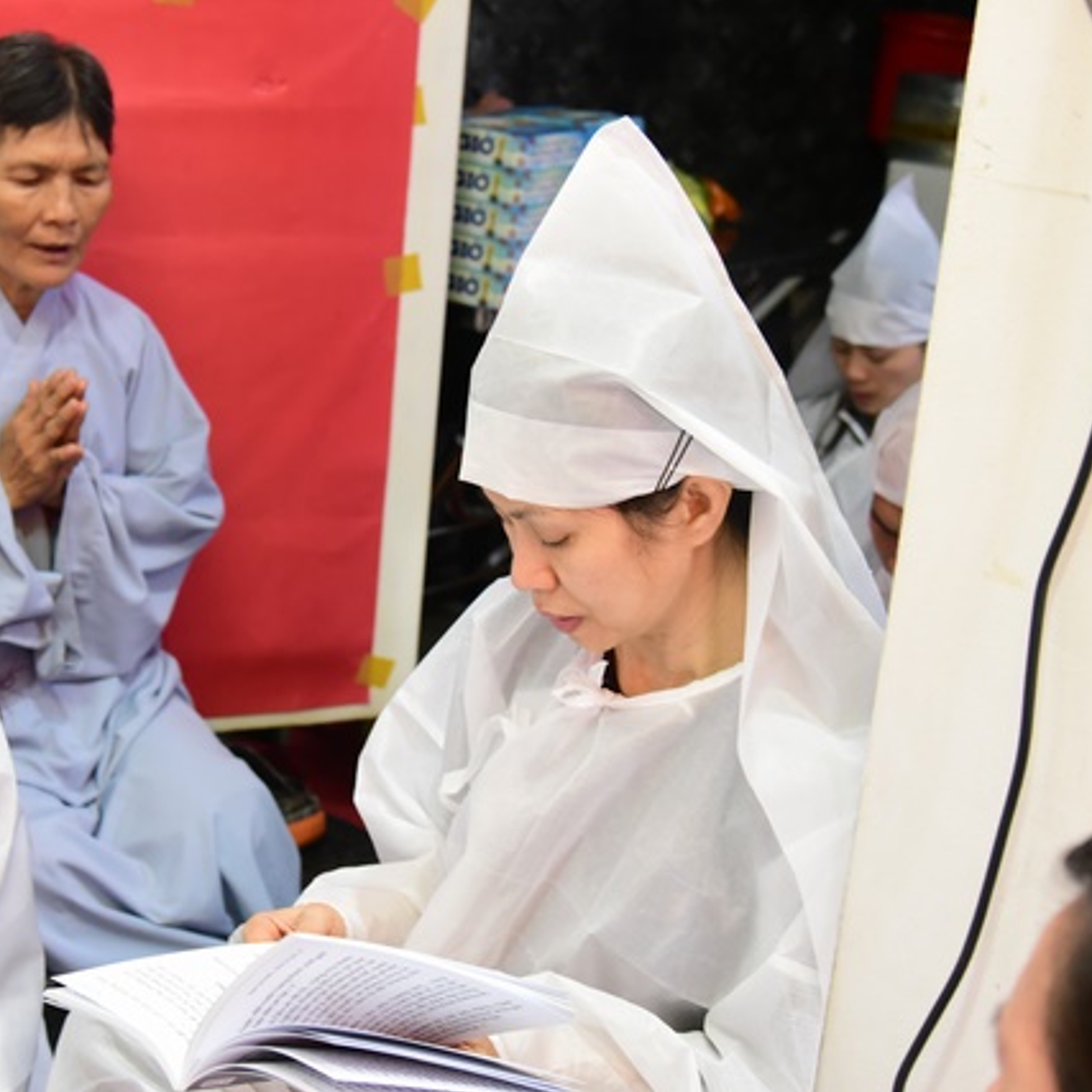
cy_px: 547
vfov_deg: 30.0
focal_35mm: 57
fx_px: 2034
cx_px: 297
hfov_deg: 29.6
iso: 3600
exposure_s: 1/60
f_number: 4.5
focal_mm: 44
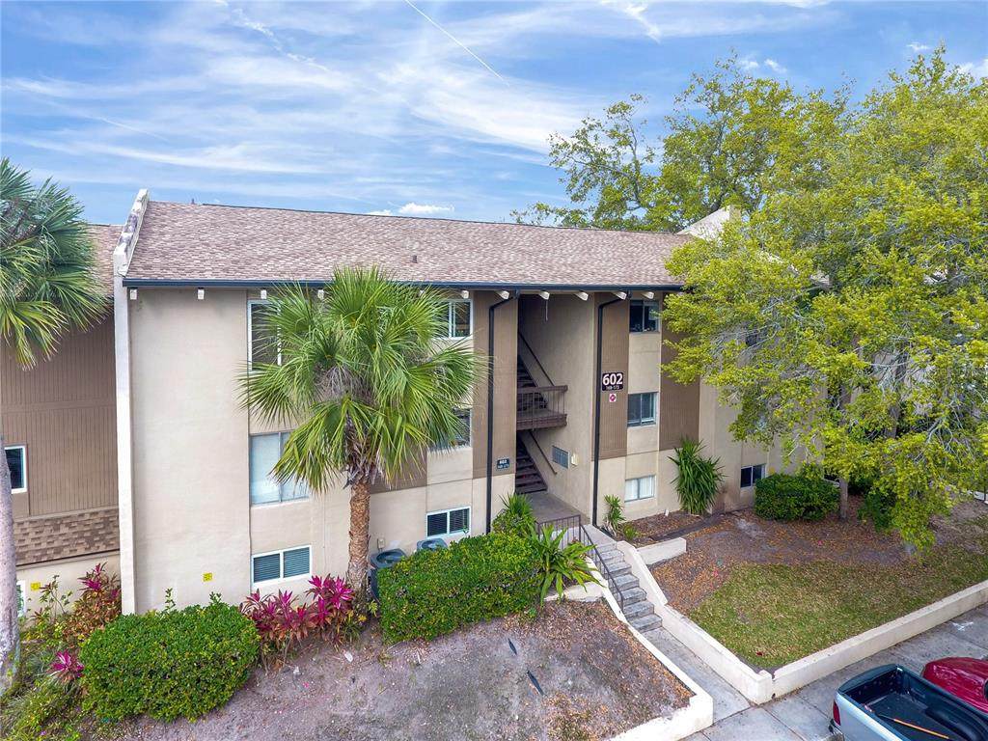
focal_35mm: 20
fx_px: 571
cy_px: 370
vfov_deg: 66.0
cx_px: 494
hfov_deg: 81.7
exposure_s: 1/120
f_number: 2.8
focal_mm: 3.61
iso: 132
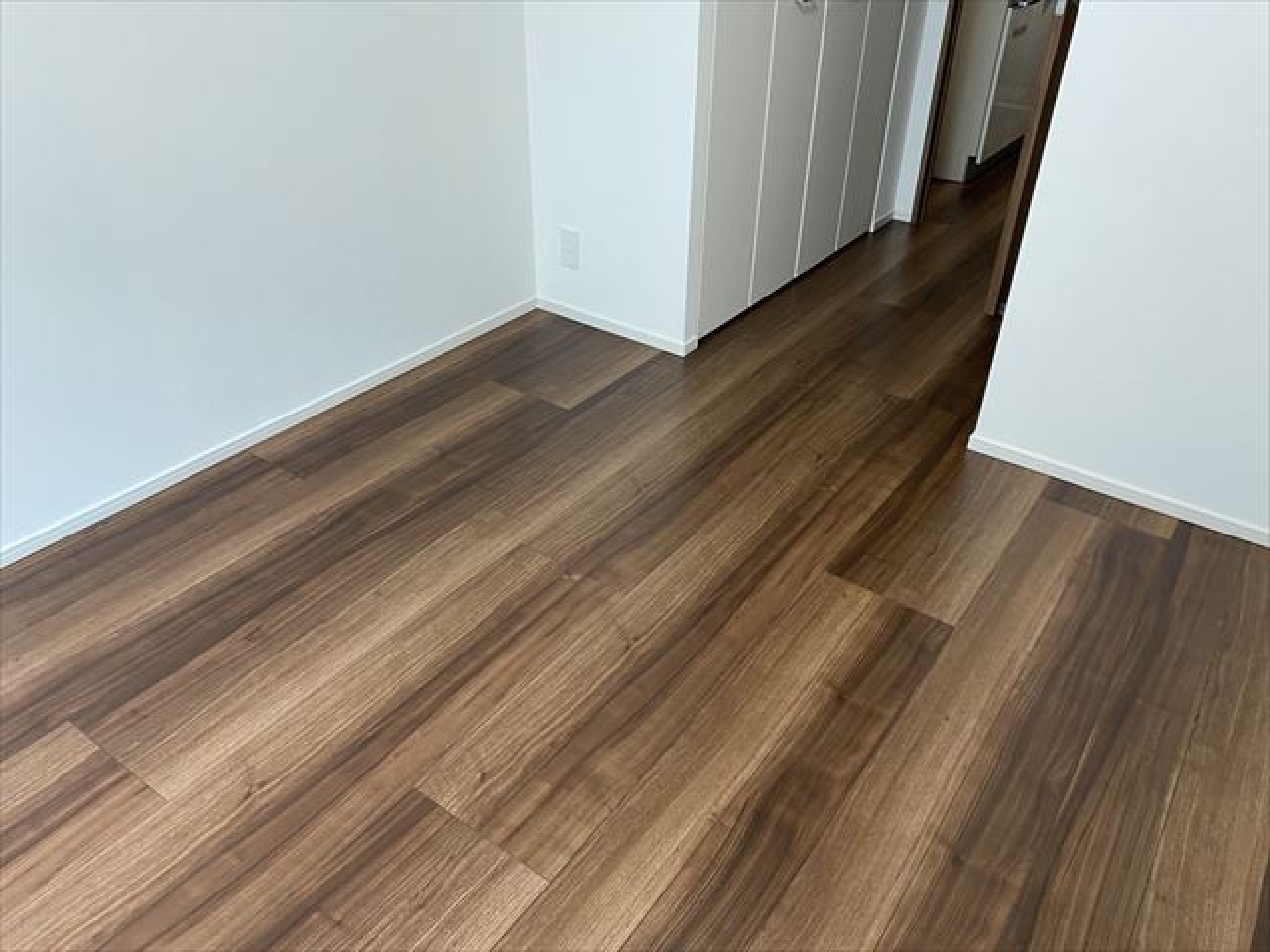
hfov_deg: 67.3
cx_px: 635
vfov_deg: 53.1
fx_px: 954
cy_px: 476
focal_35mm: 26
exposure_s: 1/60
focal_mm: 4.25
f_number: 1.8
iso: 125
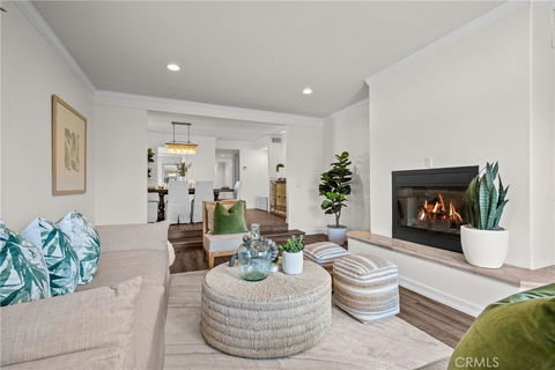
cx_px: 278
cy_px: 185
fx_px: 254
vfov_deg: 72.1
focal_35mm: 16
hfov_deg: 95.0
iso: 640
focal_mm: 16.5
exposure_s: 1/4
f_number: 9
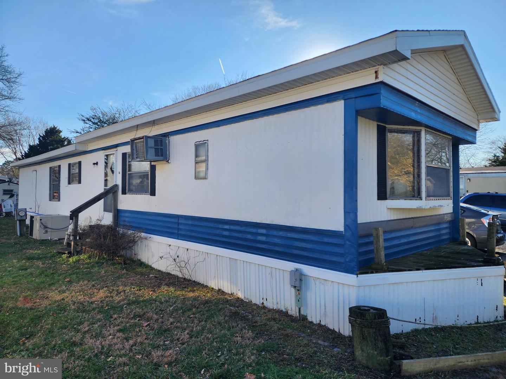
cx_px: 253
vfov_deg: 58.9
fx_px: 336
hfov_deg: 73.9
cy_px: 190
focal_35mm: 23
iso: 12
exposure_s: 1/594
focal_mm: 6.4
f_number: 1.8
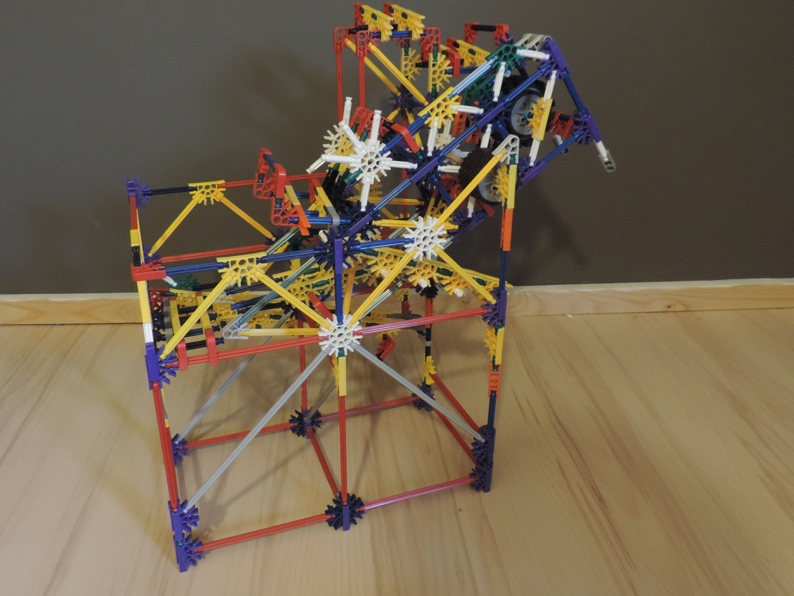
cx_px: 359
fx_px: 642
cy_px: 260
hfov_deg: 63.3
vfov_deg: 49.6
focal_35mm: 28
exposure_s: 1/8
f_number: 3
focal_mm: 4.3
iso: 450
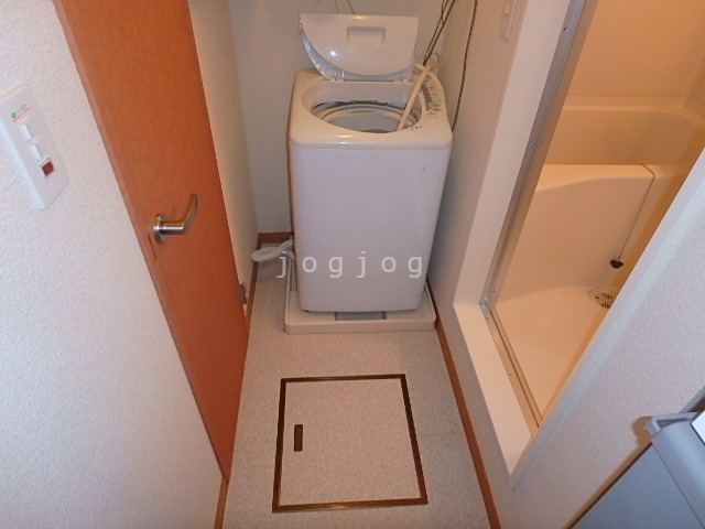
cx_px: 352
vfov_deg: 63.4
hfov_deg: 79.0
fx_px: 428
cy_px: 264
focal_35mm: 21
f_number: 3.5
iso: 400
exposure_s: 1/30
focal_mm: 3.7
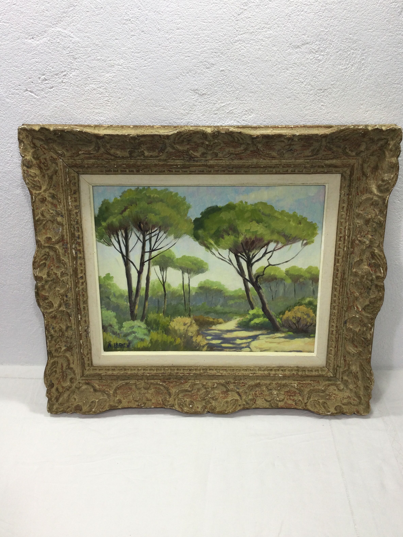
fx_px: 497
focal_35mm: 32
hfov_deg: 44.2
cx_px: 205
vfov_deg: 56.8
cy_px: 261
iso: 32
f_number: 2.4
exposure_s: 1/50
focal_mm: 3.3
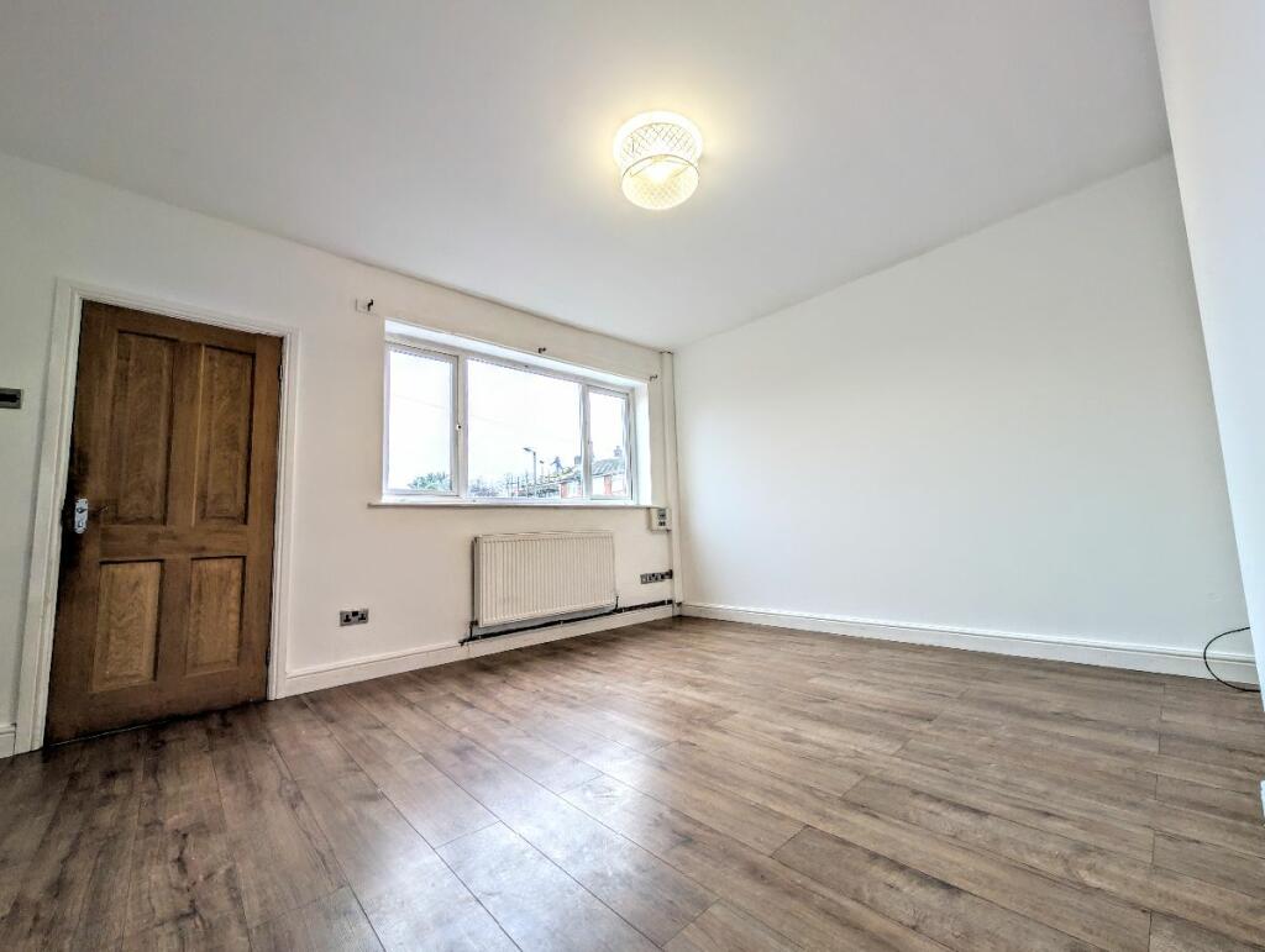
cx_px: 632
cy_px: 476
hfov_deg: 110.5
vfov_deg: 94.6
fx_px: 439
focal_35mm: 12
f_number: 1.7
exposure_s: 1/128
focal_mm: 2.02
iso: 58
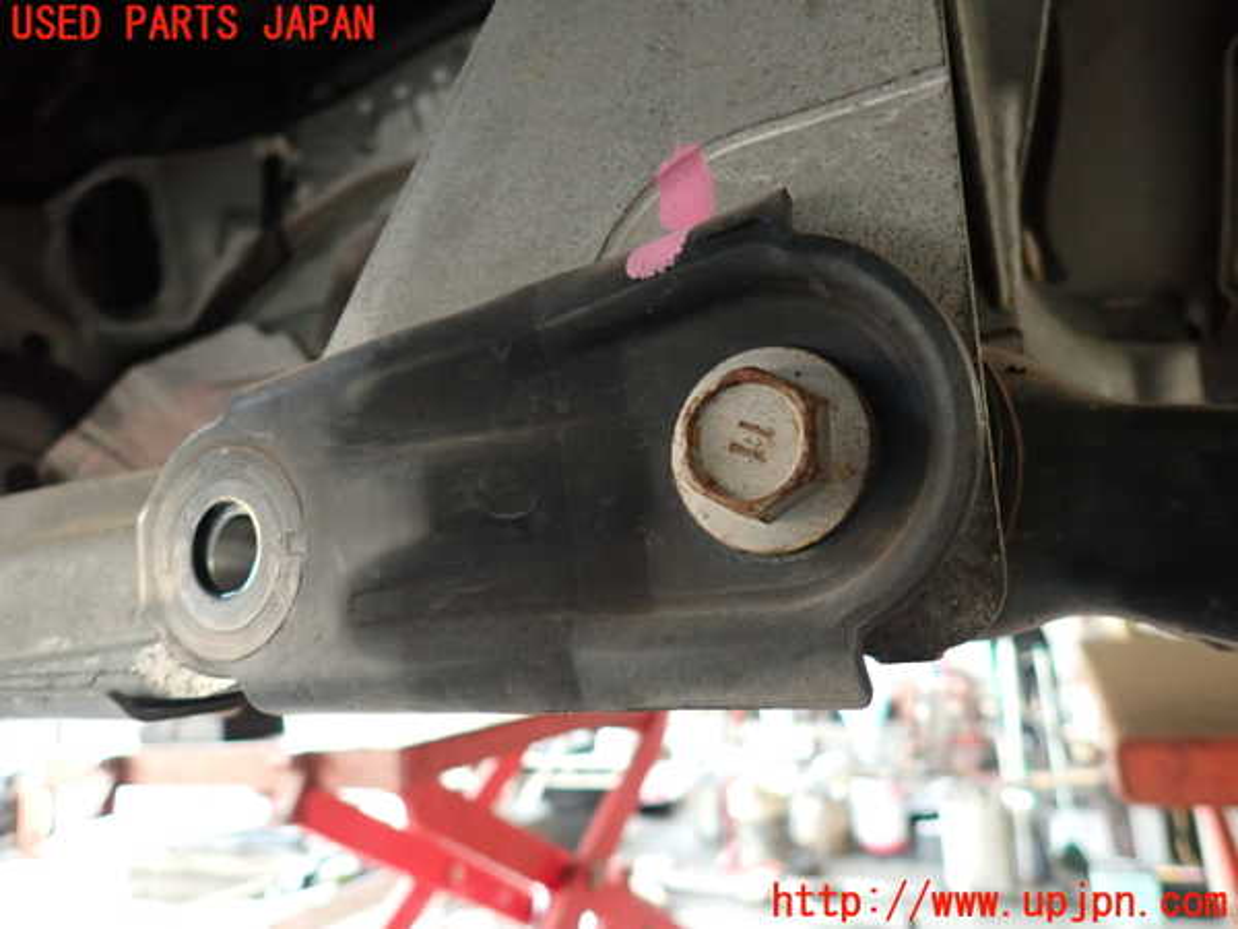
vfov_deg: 54.9
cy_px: 464
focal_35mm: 25
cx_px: 619
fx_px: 894
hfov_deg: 69.4
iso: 320
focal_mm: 4.5
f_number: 2
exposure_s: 1/30
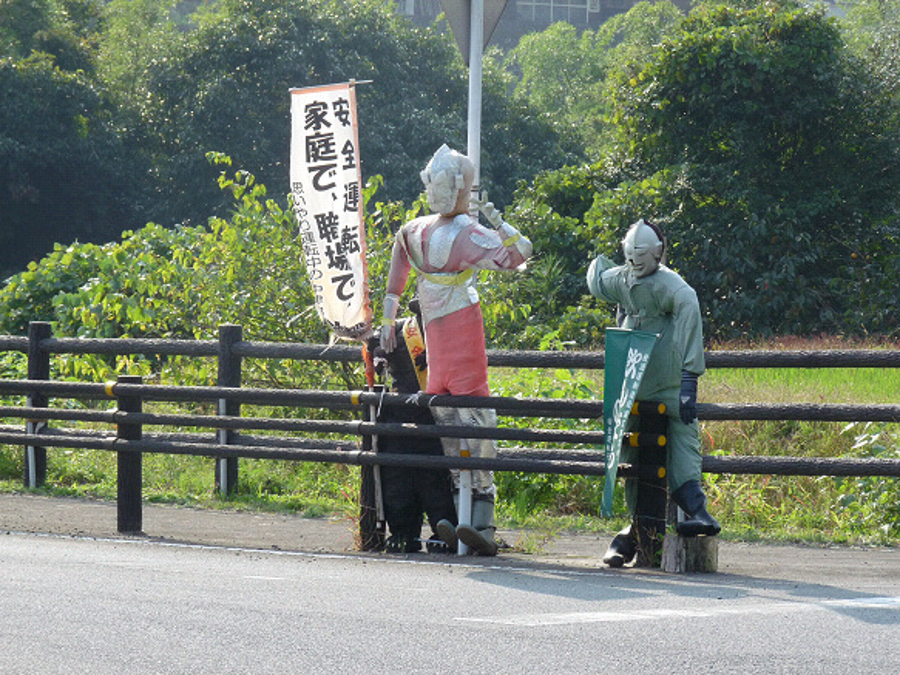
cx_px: 450
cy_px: 338
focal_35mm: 180
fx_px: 4679
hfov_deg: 11.0
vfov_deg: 8.2
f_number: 5
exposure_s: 1/400
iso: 160
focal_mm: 32
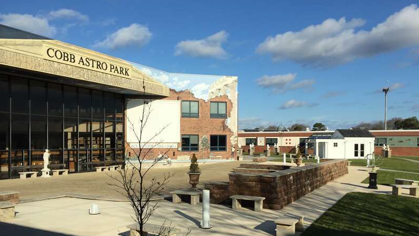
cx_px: 210
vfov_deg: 36.4
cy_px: 147
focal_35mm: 32
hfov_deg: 61.0
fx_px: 355
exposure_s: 1/2198
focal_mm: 4.15
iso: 32
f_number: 2.2
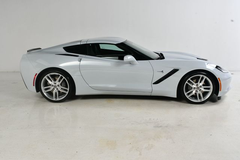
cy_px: 80
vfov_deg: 39.9
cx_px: 120
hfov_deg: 57.2
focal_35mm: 33
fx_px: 220
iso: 100
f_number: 13
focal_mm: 22
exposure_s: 1/160
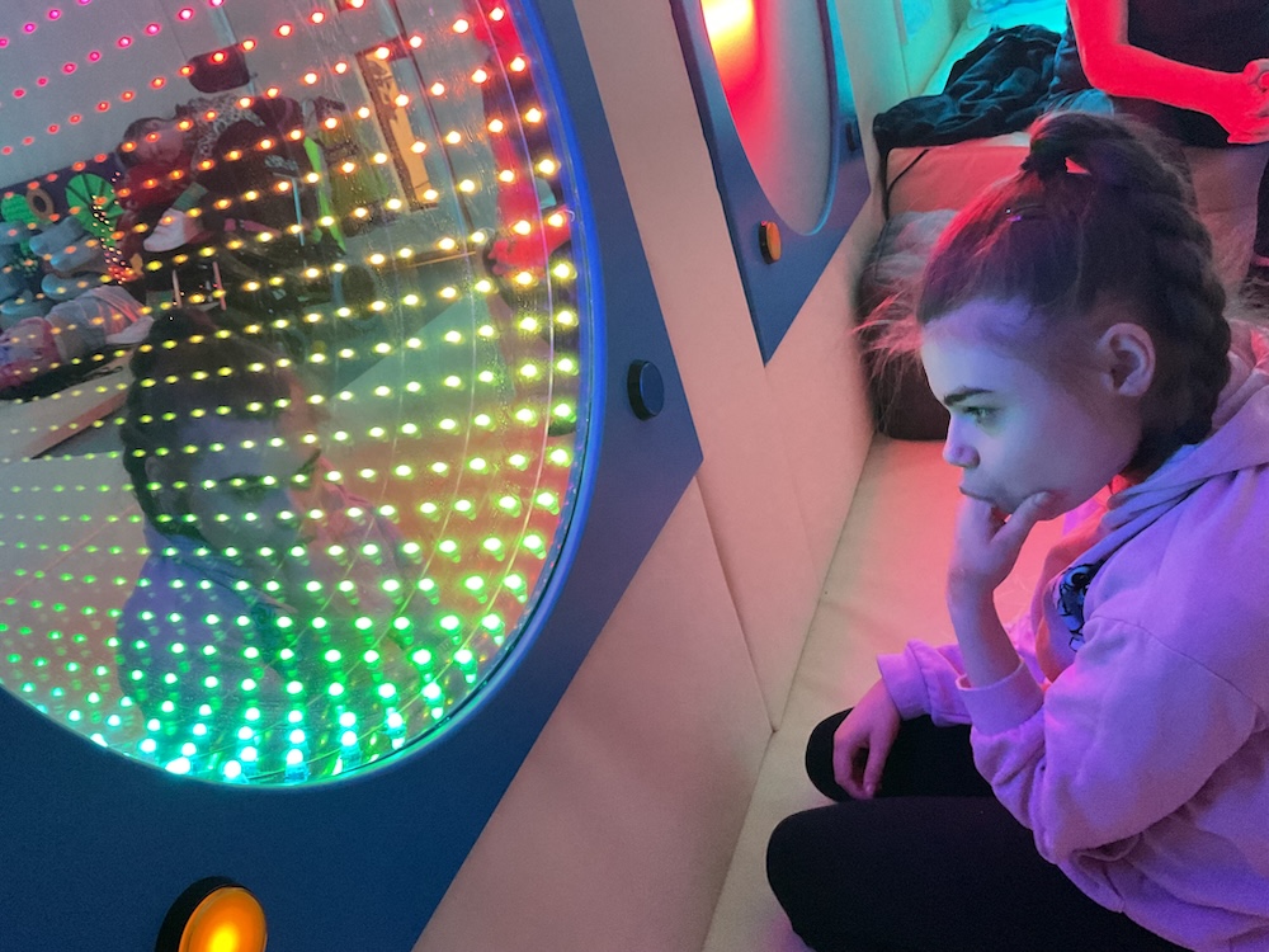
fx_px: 1063
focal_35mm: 29
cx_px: 634
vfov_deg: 48.2
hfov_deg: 61.7
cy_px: 476
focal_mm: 3
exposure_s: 1/25
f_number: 1.8
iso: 500
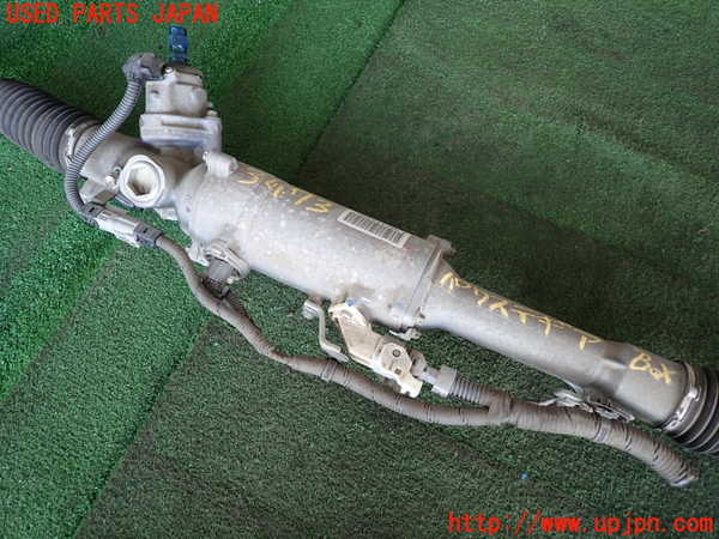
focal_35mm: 25
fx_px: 519
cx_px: 360
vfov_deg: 54.9
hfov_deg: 69.4
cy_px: 270
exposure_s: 1/60
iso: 125
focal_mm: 4.5
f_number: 2
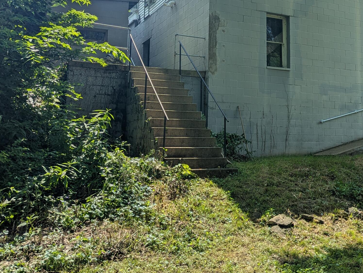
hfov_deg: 38.3
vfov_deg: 30.1
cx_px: 286
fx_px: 504
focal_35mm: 48
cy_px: 87
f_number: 1.85
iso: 30
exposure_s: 1/1192
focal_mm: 6.81
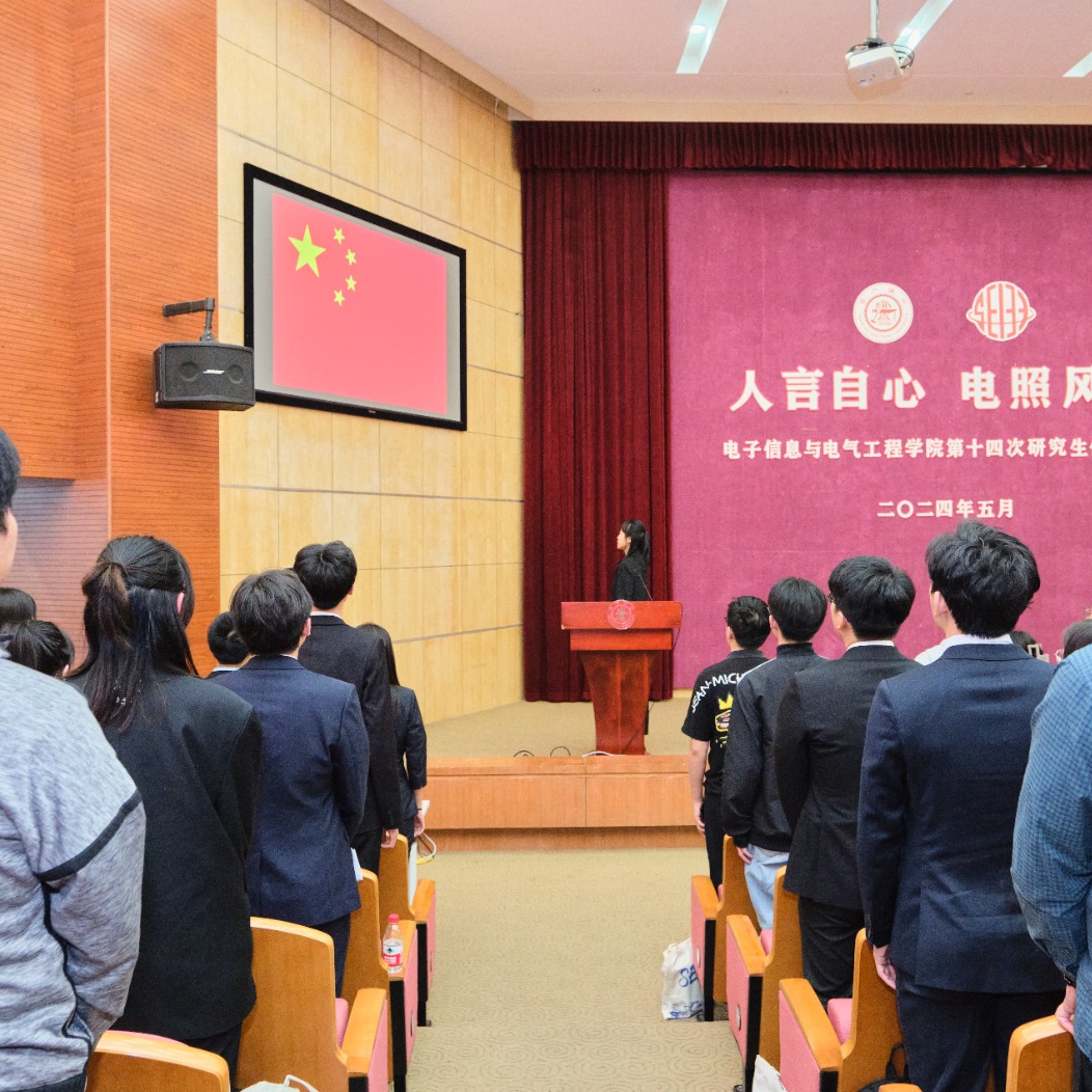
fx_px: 1106
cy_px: 541
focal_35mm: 31
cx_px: 545
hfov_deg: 52.5
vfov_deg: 52.5
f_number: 3.2
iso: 3200
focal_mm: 16
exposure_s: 1/125
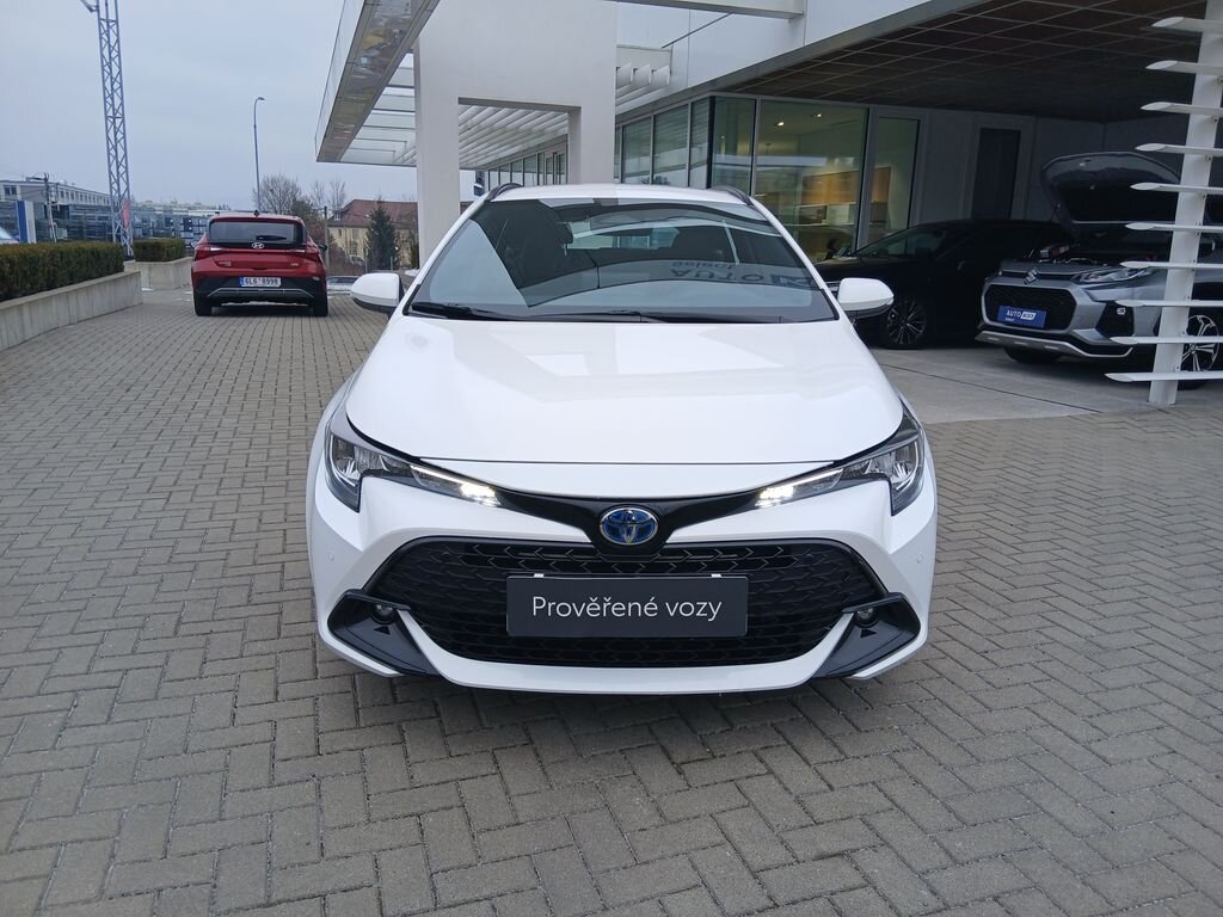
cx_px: 612
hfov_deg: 67.3
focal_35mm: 26
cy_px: 458
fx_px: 919
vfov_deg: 53.1
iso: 25
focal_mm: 3.98
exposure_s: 1/100
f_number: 1.8
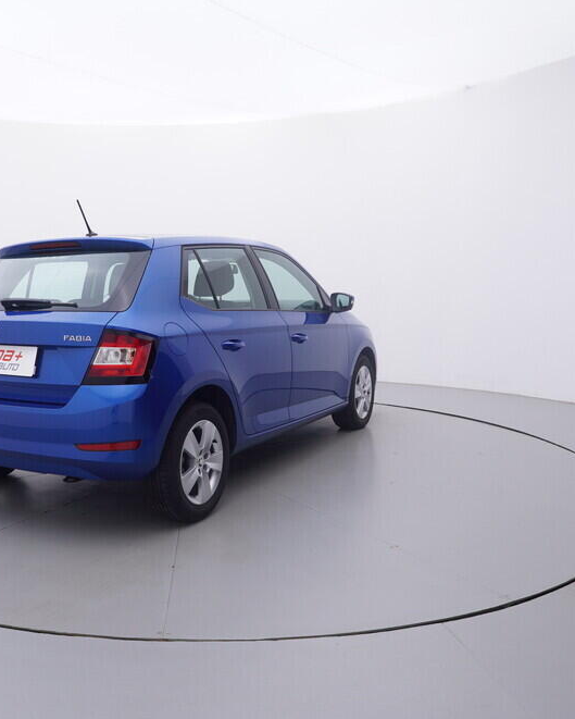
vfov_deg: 54.6
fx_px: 696
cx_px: 142
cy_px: 361
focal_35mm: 33
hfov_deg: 43.4
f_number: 5
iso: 200
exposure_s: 1/80
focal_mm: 15
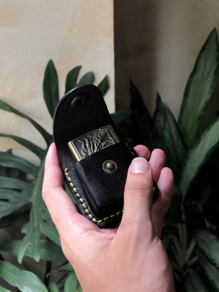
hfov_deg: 28.0
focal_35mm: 52
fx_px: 439
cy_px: 146
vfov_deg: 36.8
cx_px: 110
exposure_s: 1/50
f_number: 2.4
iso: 100
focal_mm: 6
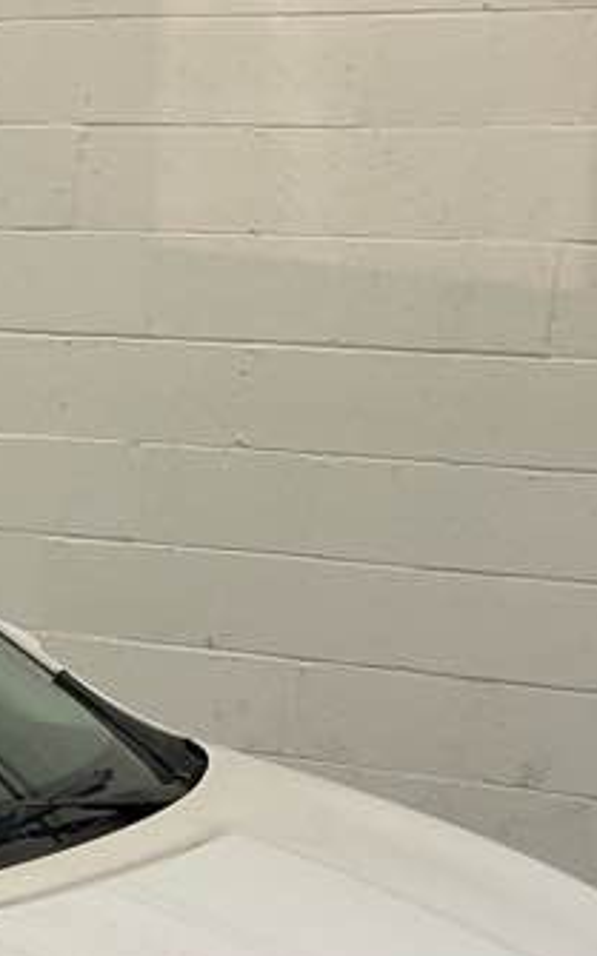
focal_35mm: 104
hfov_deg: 11.7
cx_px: -458
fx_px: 2711
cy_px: 1204
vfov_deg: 18.7
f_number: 1.8
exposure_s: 1/120
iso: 40
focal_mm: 3
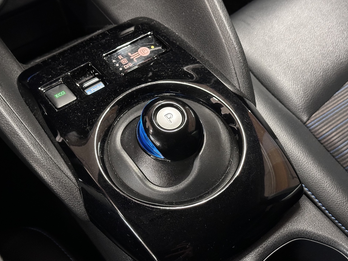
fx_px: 513
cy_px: 138
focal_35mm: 51
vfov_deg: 28.6
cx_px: 173
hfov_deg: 37.5
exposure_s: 1/25
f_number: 1.78
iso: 640
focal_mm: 6.86
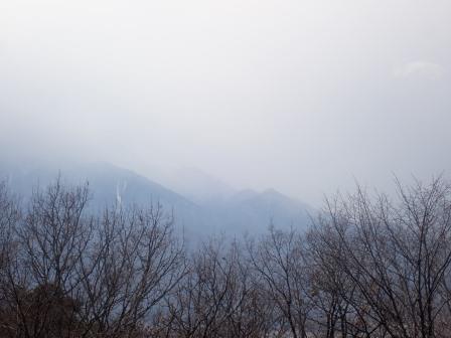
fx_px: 1303
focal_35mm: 100
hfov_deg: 19.6
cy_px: 169
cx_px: 226
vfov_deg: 14.8
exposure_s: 1/320
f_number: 6.3
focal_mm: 18
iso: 100
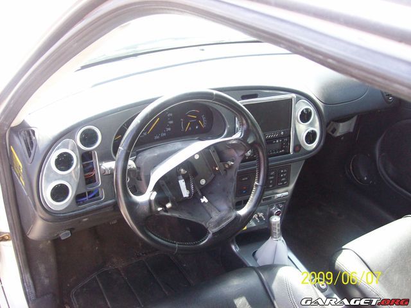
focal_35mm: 36
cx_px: 206
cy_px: 154
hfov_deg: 51.4
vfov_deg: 39.7
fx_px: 427
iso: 200
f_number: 2.7
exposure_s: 1/146
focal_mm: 6
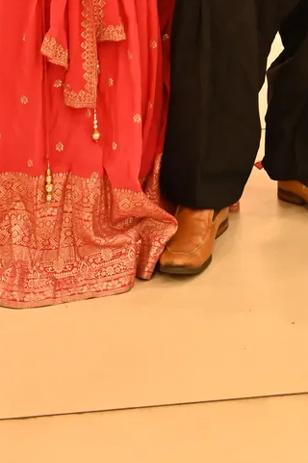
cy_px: -372
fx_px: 1797
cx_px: 425
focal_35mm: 140
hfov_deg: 9.6
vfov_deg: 13.2
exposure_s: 1/200
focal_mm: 35
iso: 1250
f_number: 2.2
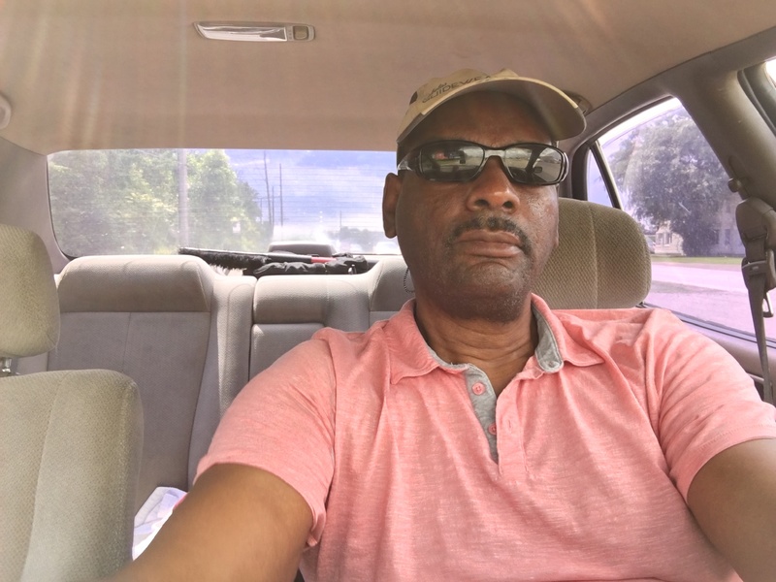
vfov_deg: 45.4
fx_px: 695
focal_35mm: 31
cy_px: 291
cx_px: 388
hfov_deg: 58.4
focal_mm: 2.65
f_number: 2.2
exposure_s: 1/120
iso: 40
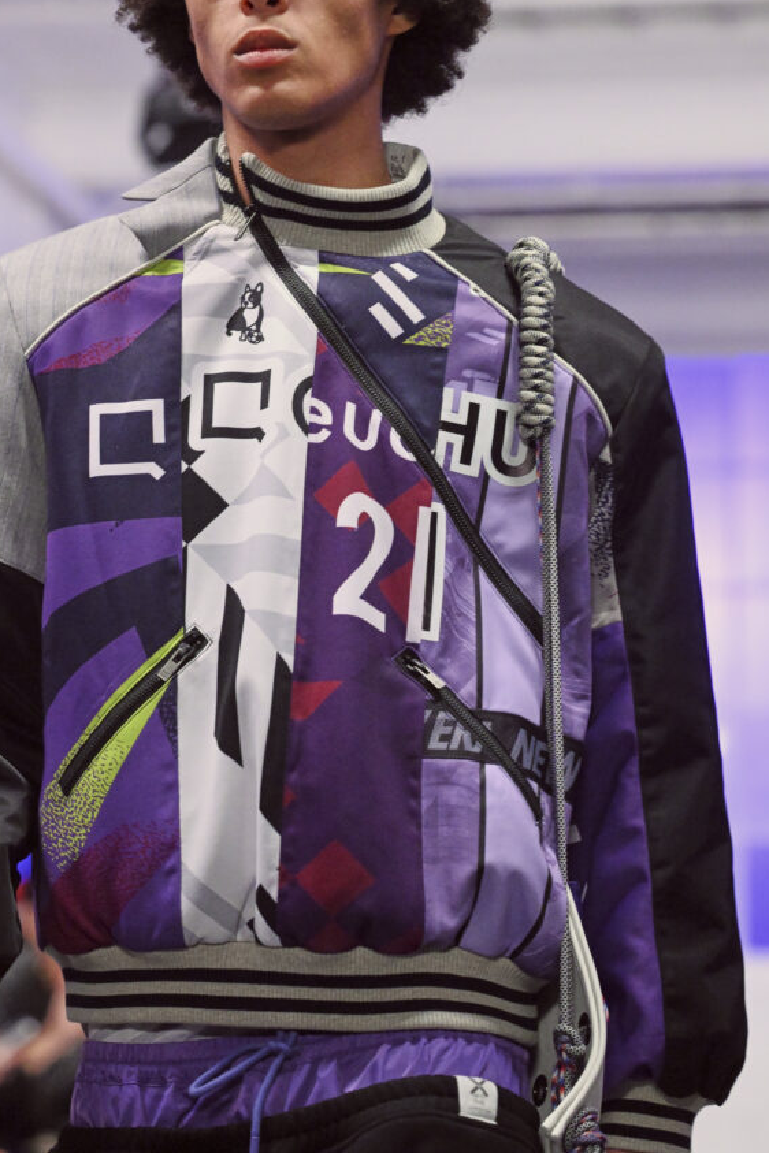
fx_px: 3877
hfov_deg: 11.3
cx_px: 315
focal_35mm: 121
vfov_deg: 16.9
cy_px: 507
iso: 5000
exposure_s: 1/400
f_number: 3.5
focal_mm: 85
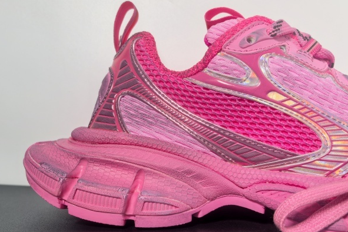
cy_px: 148
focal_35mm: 38
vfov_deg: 34.8
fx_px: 367
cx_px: 139
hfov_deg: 50.4
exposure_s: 1/179
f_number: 2
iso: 50
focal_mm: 6.98
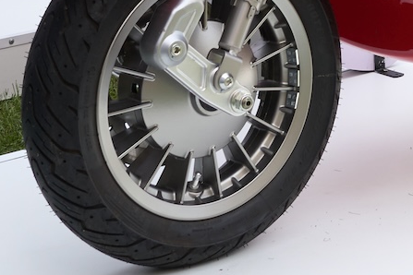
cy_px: -262
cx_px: 508
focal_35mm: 161
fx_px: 1849
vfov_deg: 8.1
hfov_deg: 12.4
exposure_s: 1/160
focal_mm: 25
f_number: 7.1
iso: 200
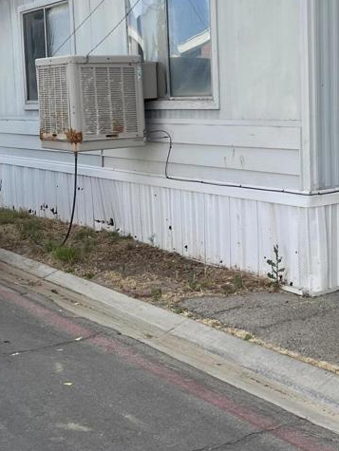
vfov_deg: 34.1
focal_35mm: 56
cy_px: 157
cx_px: 326
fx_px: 730
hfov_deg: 25.1
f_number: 1.6
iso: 50
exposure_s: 1/2268
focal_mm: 5.1
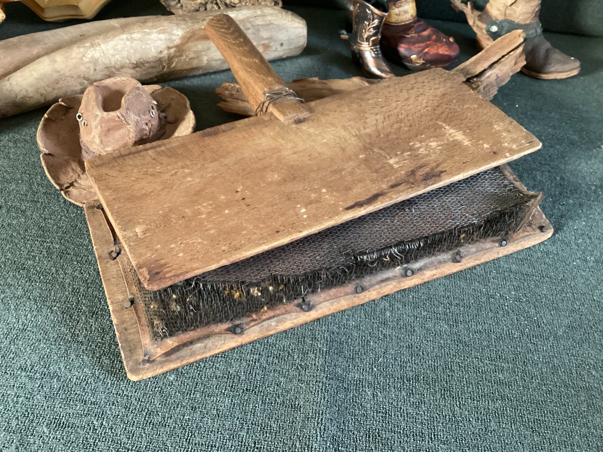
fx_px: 540
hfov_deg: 58.3
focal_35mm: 31
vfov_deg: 45.4
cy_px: 226
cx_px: 302
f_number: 2.4
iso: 400
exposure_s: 1/33
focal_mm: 3.3
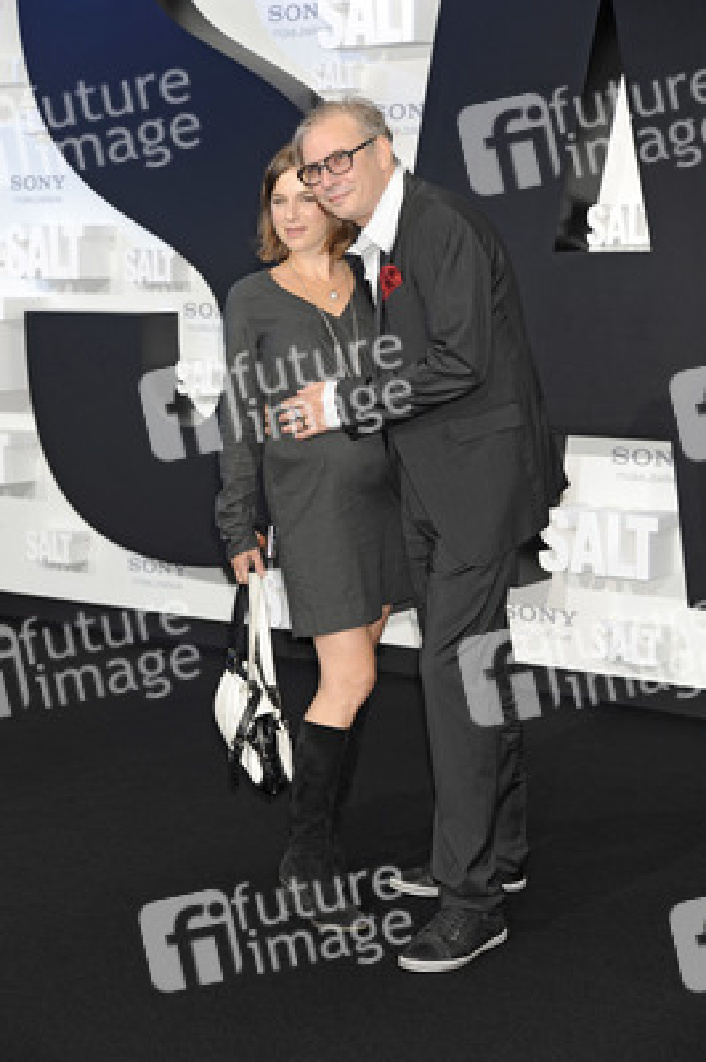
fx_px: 2210
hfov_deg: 18.2
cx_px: 353
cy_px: 531
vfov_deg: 27.0
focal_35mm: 75
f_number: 5.6
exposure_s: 1/160
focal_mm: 75
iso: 400
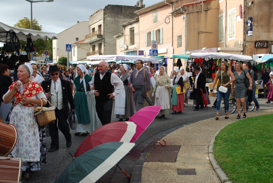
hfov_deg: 46.3
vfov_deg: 32.0
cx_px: 136
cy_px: 92
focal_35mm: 42
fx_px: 319
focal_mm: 28
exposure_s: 1/200
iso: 100
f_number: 7.1
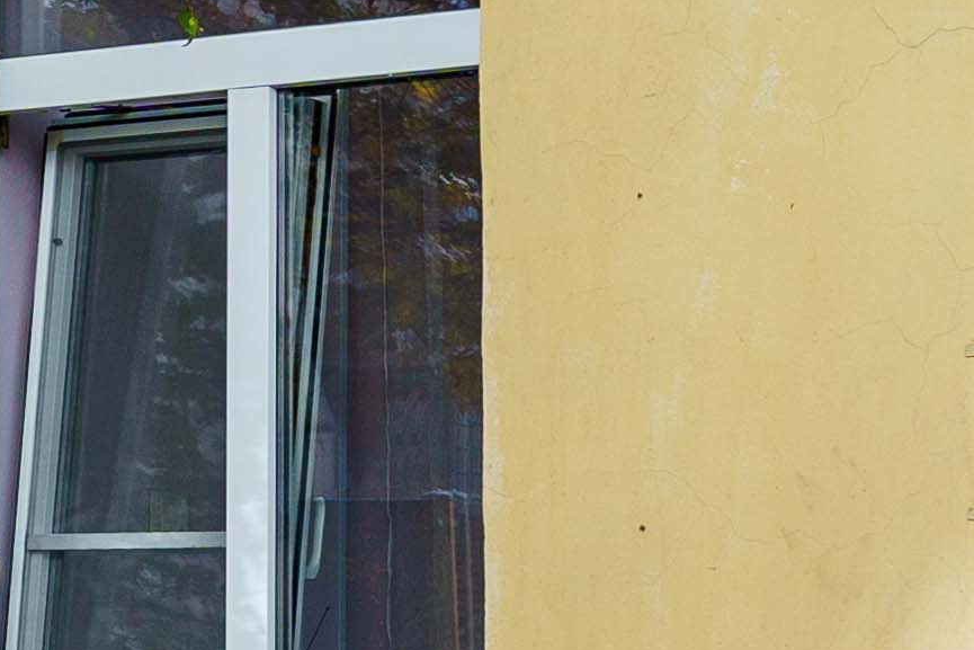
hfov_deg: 9.4
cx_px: -359
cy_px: 701
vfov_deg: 6.4
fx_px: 5818
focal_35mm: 215
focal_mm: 31
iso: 200
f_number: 7.1
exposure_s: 1/80
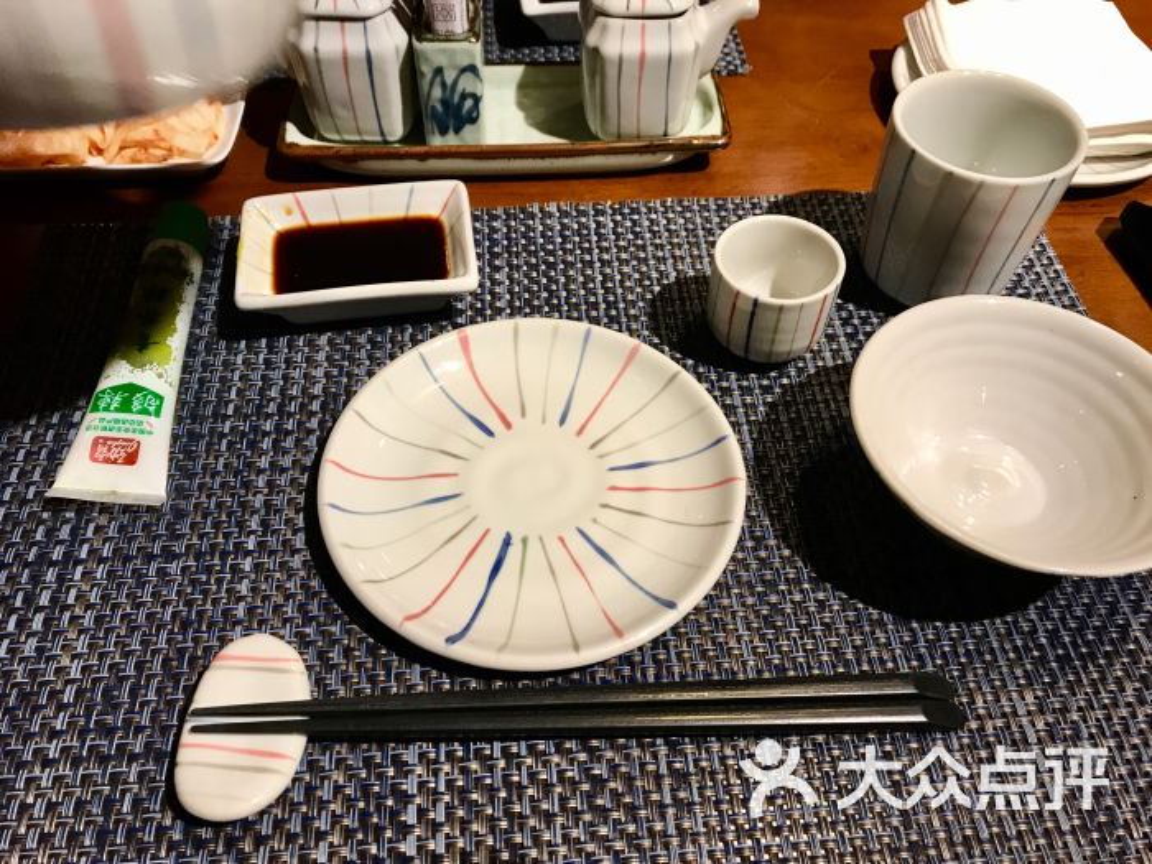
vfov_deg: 49.7
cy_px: 432
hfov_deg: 63.4
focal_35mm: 28
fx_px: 932
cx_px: 576
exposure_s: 1/17
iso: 50
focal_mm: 3.99
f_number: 1.8
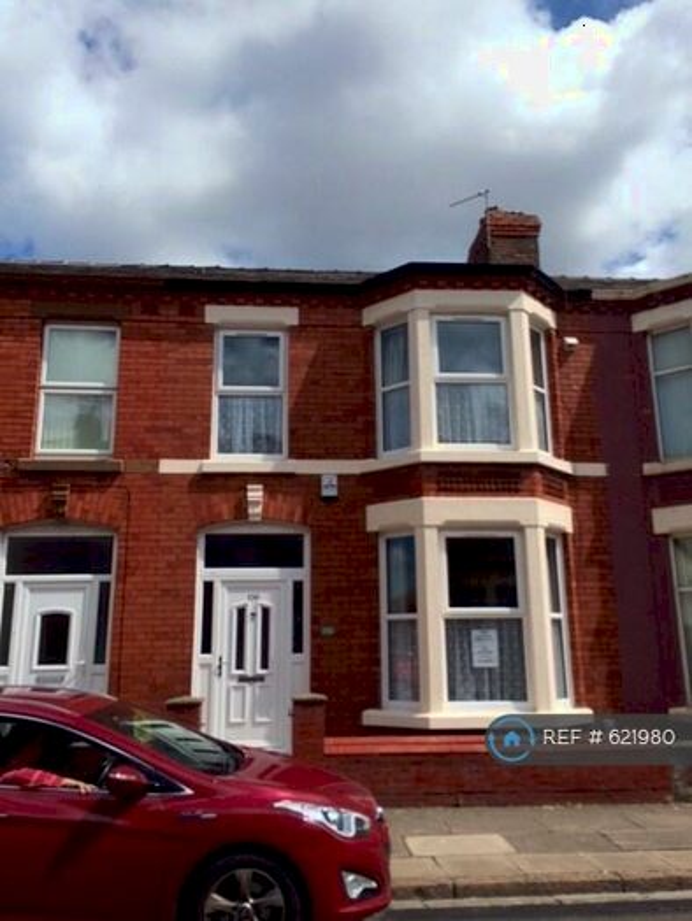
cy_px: 460
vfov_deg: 61.6
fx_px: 773
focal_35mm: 29
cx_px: 346
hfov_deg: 48.2
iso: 32
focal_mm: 4.15
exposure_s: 1/3425
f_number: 2.2
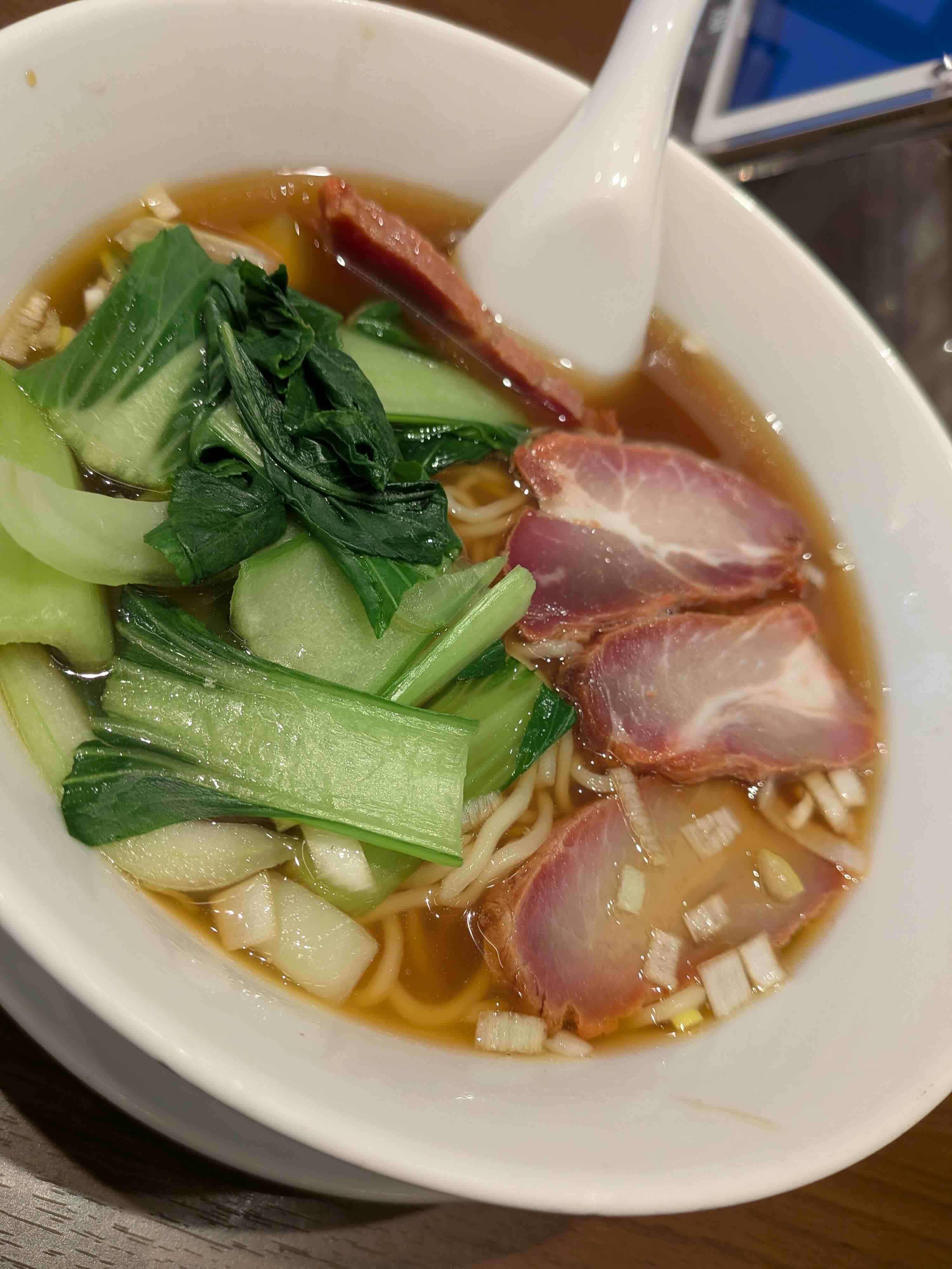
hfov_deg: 56.8
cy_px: 634
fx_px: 880
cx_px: 476
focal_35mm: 24
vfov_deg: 71.6
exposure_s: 1/100
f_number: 1.7
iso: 76
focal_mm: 4.53
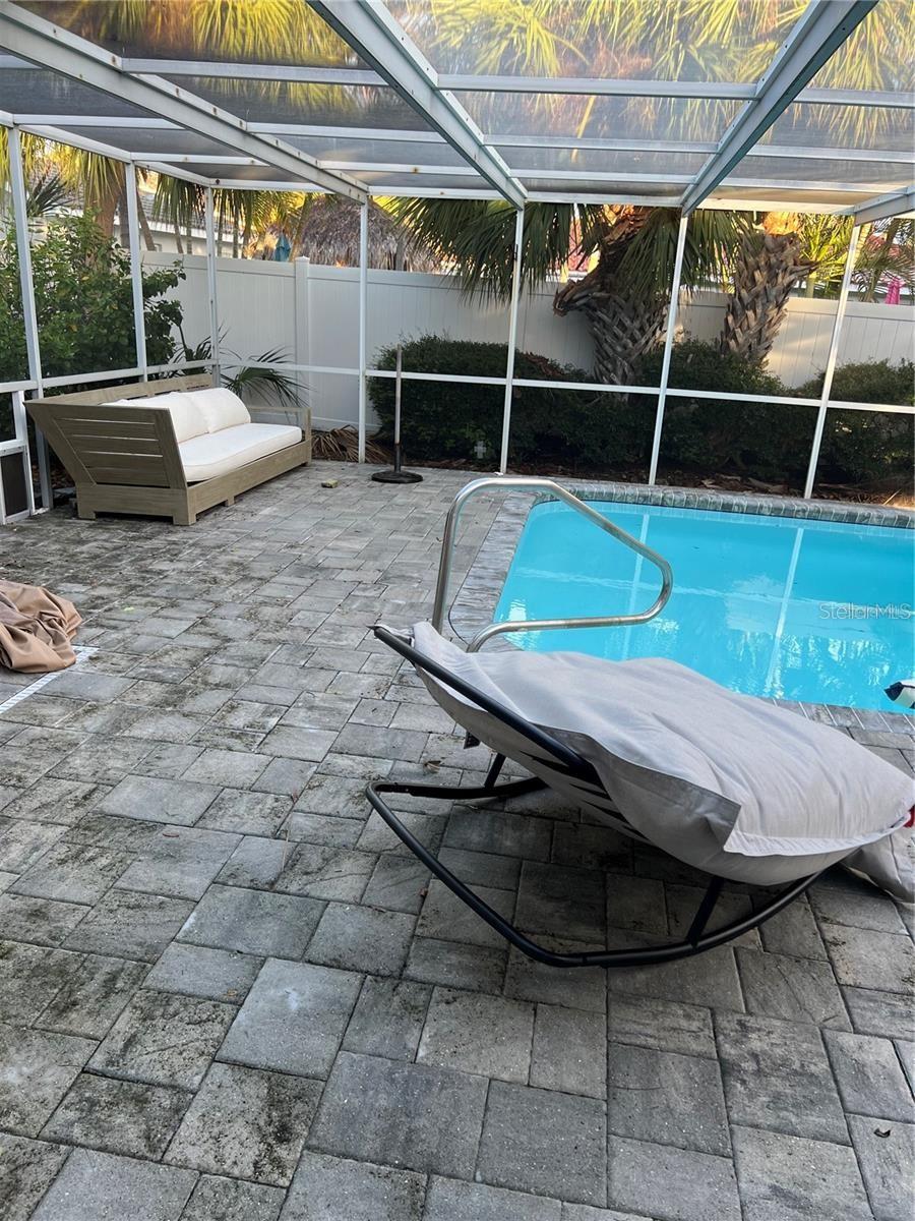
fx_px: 916
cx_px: 458
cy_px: 610
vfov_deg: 67.3
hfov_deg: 53.1
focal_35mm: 26
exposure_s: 1/122
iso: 32
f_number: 1.5
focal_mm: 5.7
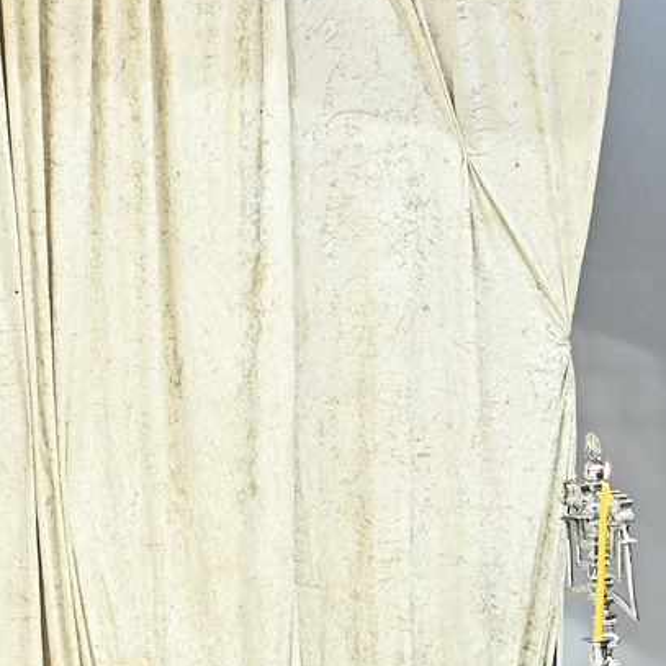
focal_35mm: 298
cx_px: 502
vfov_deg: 5.9
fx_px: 6487
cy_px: 478
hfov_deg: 5.9
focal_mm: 102
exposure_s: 1/200
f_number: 7.1
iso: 3200
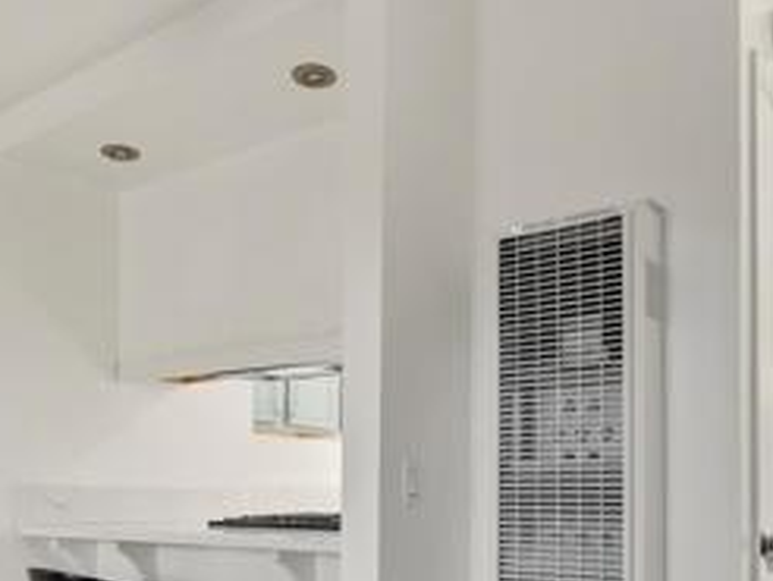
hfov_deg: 52.3
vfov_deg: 38.3
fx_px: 782
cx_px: 449
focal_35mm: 35
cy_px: 509
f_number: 6.3
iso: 250
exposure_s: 1/800
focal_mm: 14
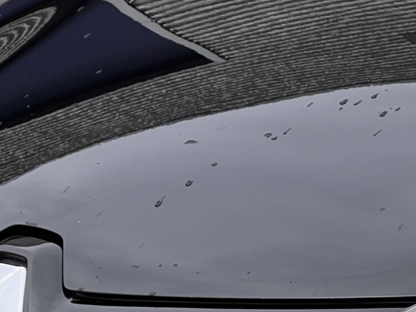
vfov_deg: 5.7
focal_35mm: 261
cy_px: 396
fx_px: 3136
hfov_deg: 7.6
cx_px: 305
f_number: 2.8
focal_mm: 9
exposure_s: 1/210
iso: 32
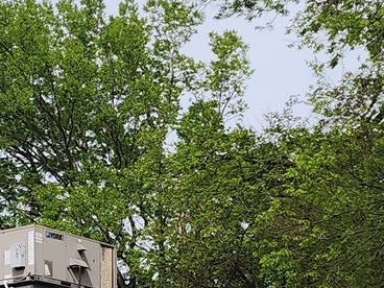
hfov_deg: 15.9
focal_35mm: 120
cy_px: 344
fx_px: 1331
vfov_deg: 12.1
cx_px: -42
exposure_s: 1/1176
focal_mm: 6.4
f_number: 1.8
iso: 12
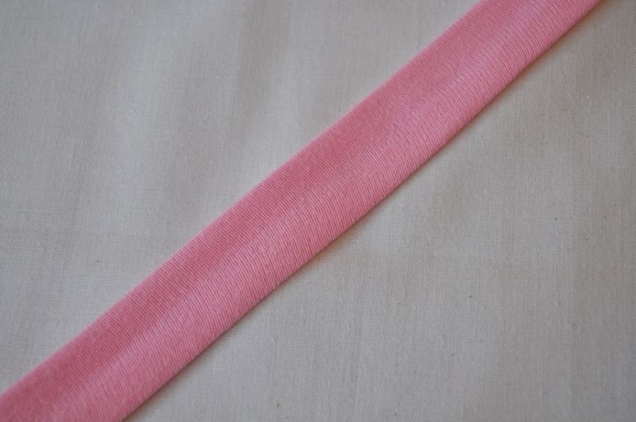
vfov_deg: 25.0
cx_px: 318
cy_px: 211
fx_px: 953
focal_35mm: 54
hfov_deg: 36.9
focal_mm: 36
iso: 400
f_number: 4.8
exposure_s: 1/60
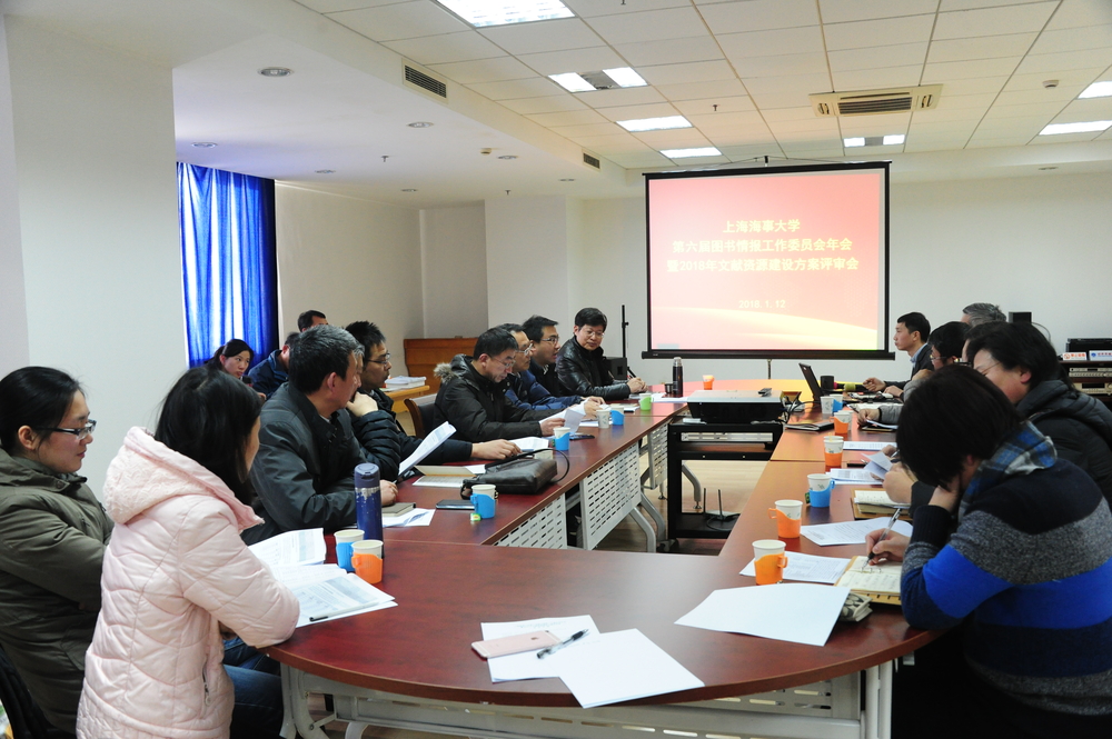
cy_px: 370
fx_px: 988
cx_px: 556
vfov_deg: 41.0
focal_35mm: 32
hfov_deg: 58.8
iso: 4000
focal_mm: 32
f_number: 6.3
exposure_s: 1/60
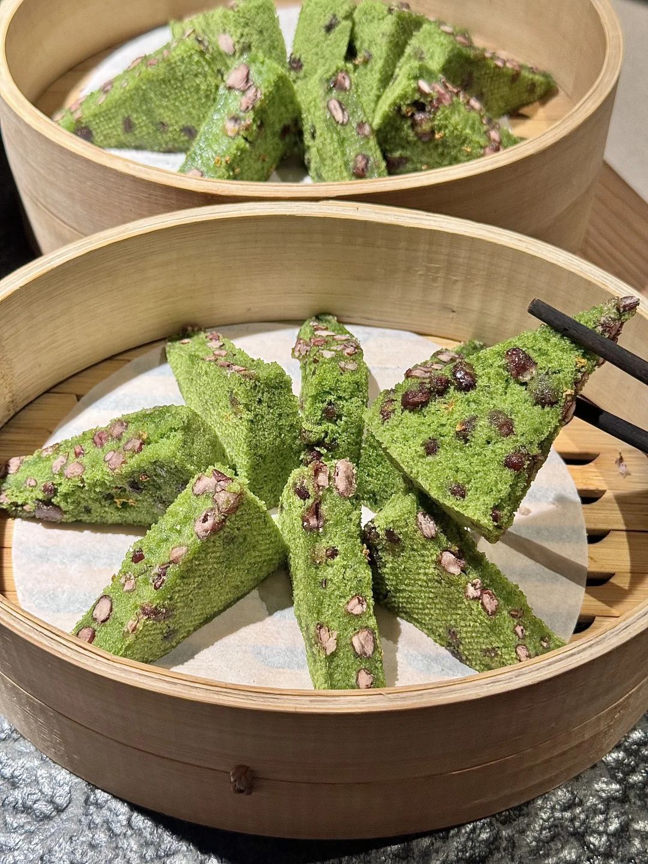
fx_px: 1198
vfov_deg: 39.7
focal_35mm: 48
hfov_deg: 30.3
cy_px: 432
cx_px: 324
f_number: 1.78
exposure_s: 1/50
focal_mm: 6.76
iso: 125
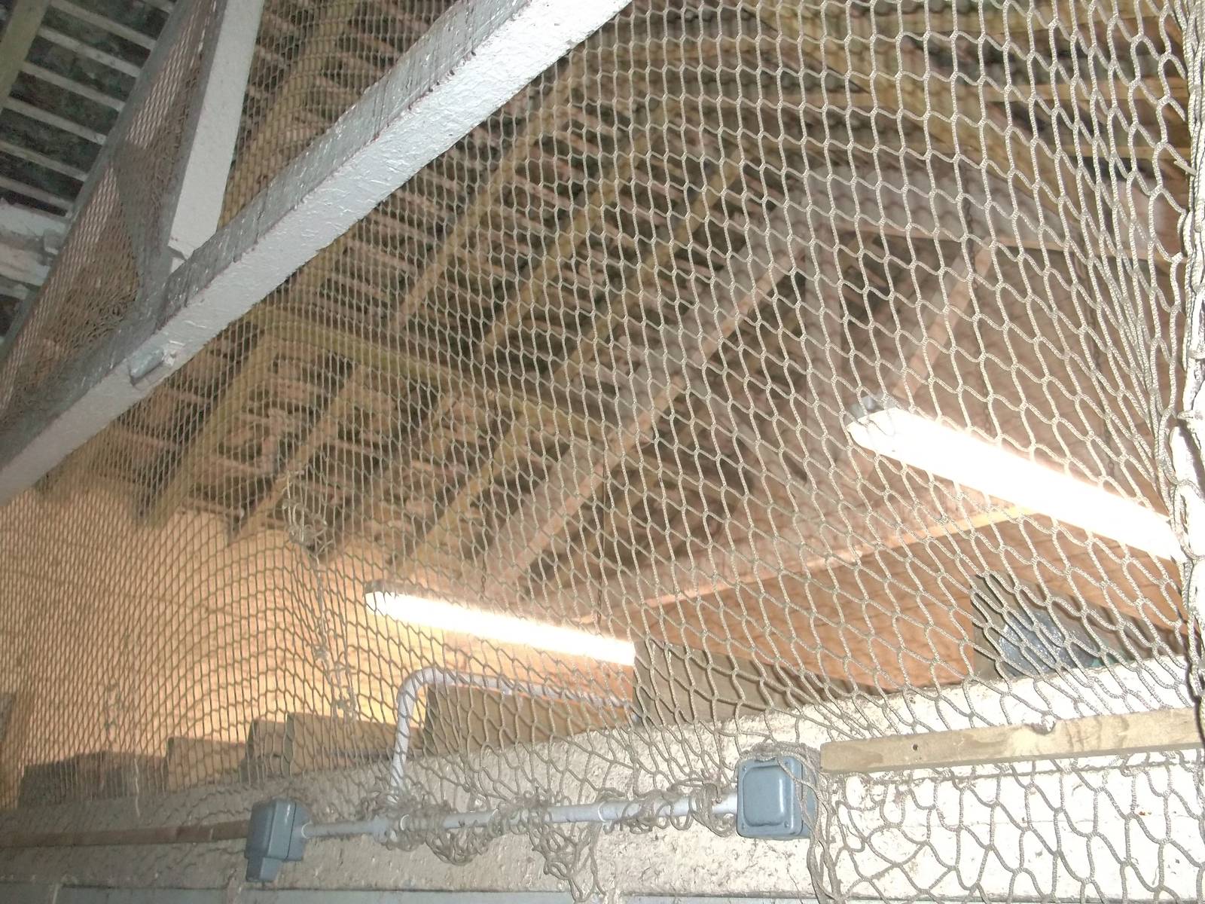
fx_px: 1149
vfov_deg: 42.9
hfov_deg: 55.4
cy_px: 452
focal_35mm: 33
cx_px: 602
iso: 320
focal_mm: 5.9
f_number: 3.3
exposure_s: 1/80
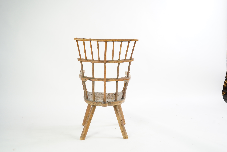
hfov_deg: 48.5
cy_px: 76
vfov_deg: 33.4
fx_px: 252
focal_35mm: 40
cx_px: 114
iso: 1000
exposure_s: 1/100
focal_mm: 40
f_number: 4.5
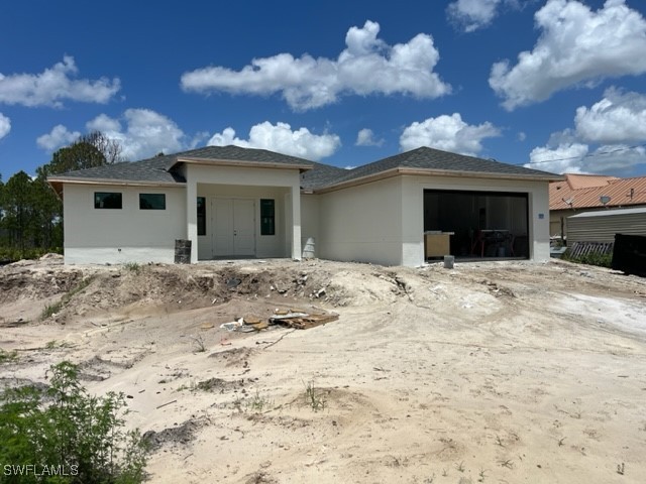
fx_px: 485
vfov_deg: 53.1
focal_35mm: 26
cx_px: 323
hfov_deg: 67.3
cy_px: 242
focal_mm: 5.1
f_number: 1.6
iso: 50
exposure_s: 1/9901
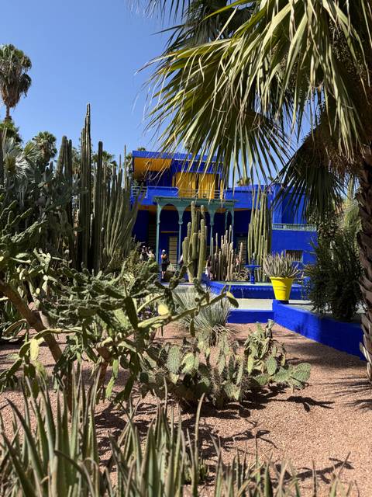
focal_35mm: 24
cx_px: 186
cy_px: 248
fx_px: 344
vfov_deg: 71.6
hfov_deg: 56.8
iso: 80
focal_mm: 6.76
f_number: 1.78
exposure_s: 1/2710
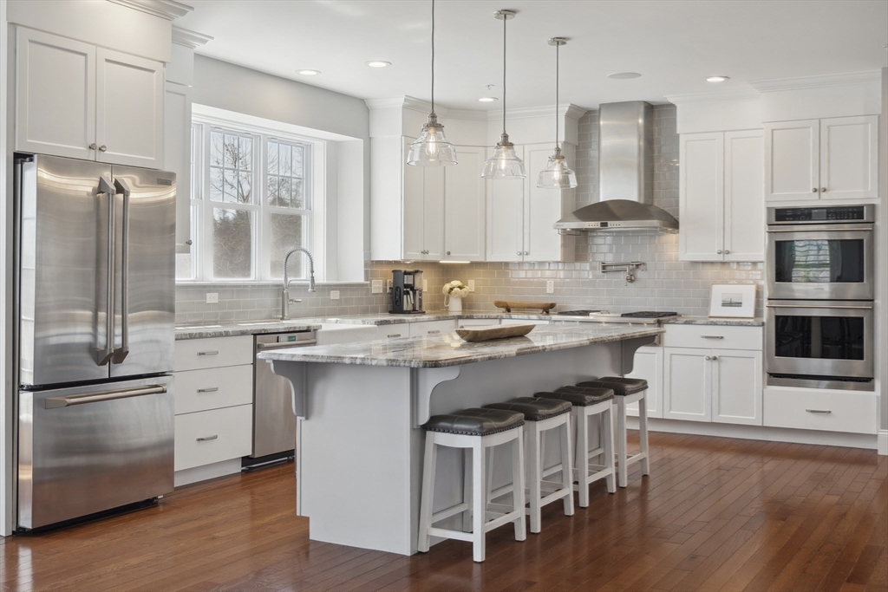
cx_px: 444
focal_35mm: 39
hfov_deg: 49.5
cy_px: 296
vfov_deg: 34.2
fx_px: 962
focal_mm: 26
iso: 320
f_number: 7.1
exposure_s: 1/30
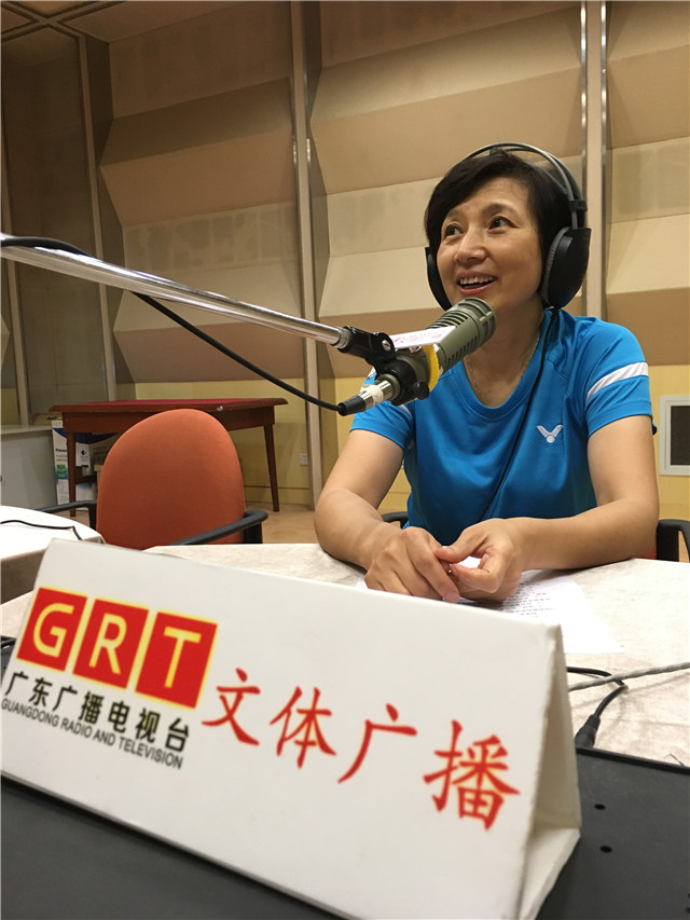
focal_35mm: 29
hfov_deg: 48.2
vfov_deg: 61.7
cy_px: 460
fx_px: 771
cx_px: 345
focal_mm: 4.15
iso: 200
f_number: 2.2
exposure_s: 1/33
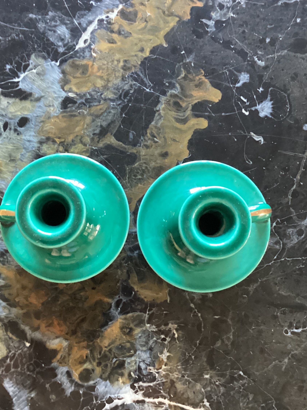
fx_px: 532
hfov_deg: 32.1
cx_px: 124
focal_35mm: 45
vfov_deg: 42.0
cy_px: 232
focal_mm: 3.3
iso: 640
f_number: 2.4
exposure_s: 1/30
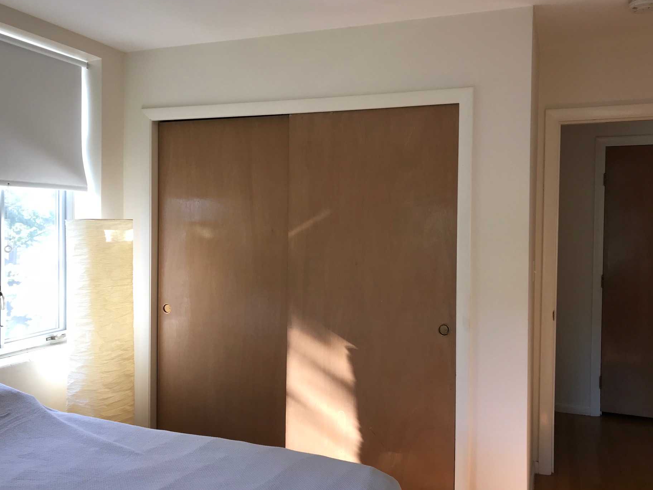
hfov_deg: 58.3
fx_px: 585
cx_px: 327
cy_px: 237
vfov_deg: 45.4
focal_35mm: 31
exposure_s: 1/60
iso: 20
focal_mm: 3.99
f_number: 1.8
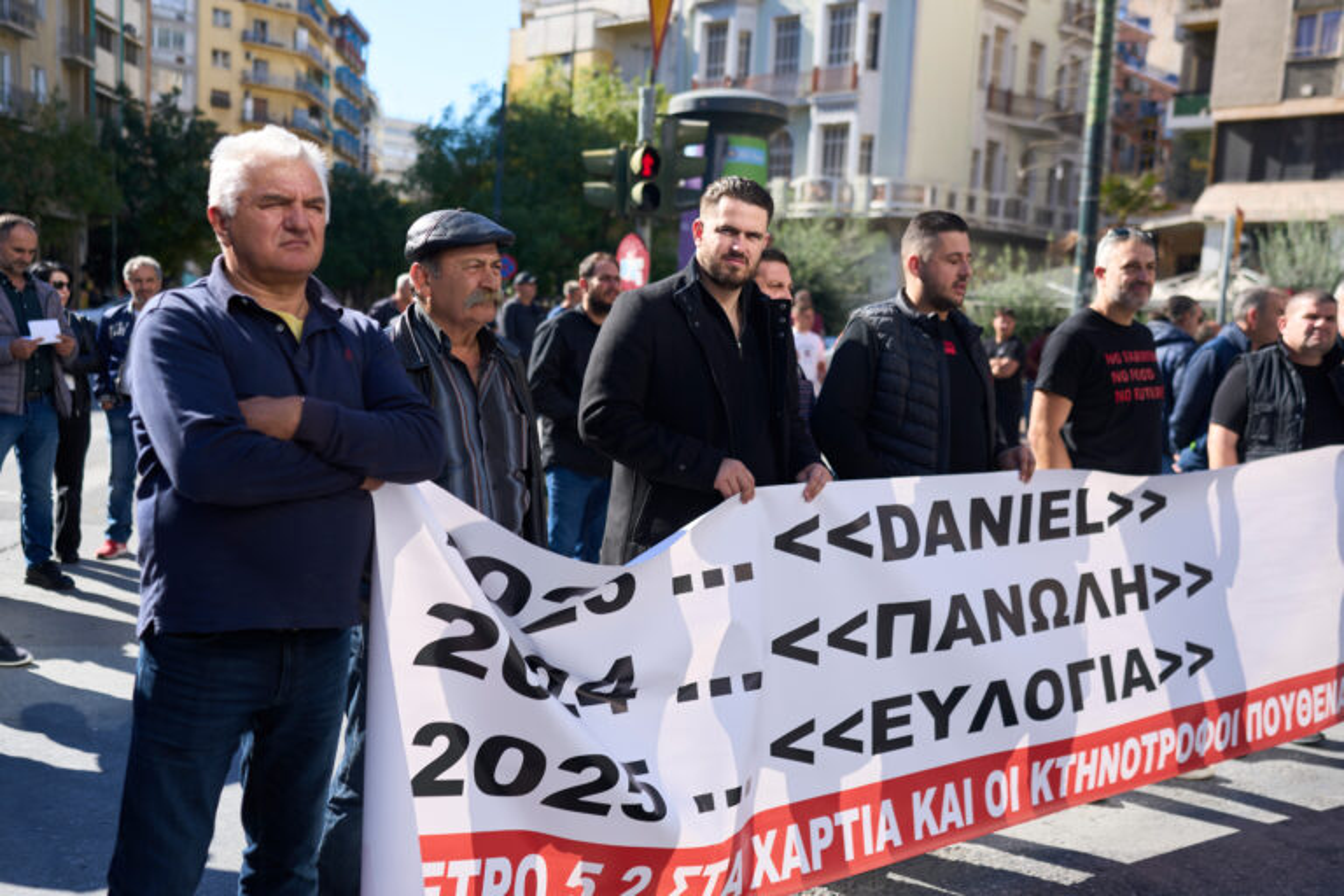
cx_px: 672
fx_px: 1307
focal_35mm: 35
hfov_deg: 54.4
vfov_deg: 37.9
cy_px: 448
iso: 100
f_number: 2.2
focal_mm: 35
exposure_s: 1/1250
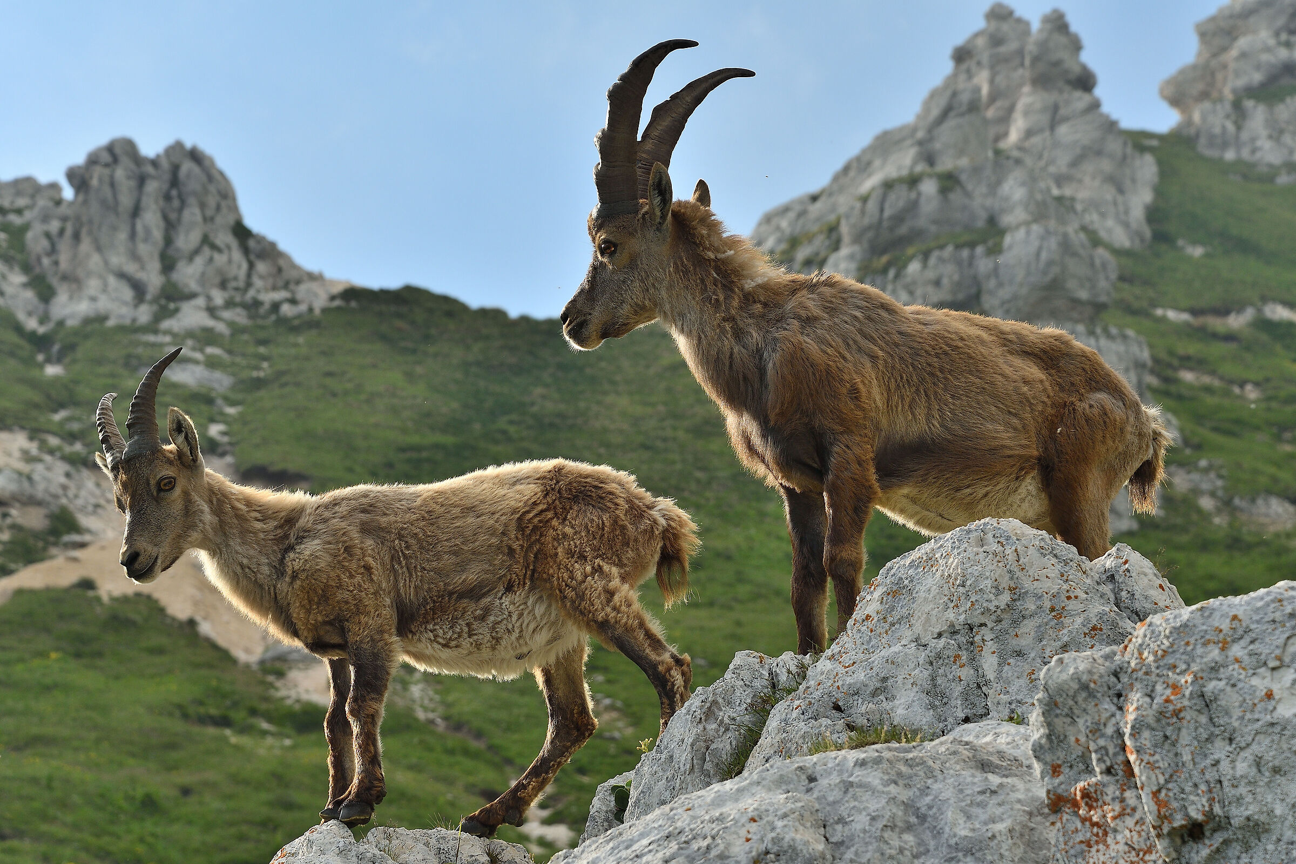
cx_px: 648
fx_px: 4572
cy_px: 432
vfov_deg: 10.8
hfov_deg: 16.1
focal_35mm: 127
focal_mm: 85
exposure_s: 1/640
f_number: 6.3
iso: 100
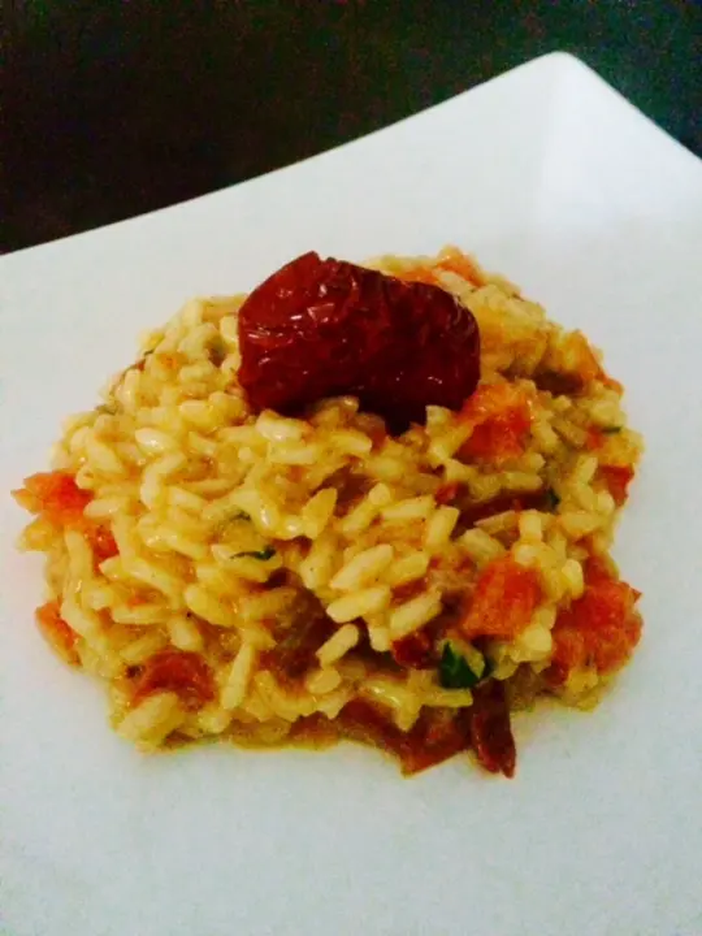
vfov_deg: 61.7
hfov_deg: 48.2
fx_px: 784
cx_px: 351
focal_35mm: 29
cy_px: 468
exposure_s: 1/17
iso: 1000
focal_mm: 4.15
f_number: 2.2
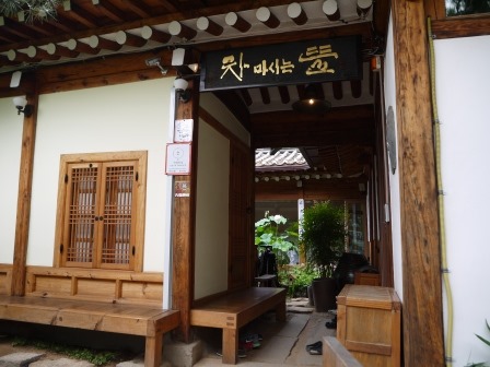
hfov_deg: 63.4
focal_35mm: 28
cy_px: 184
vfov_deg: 49.7
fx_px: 396
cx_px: 245
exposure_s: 1/200
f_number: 4.5
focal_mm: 14
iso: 160
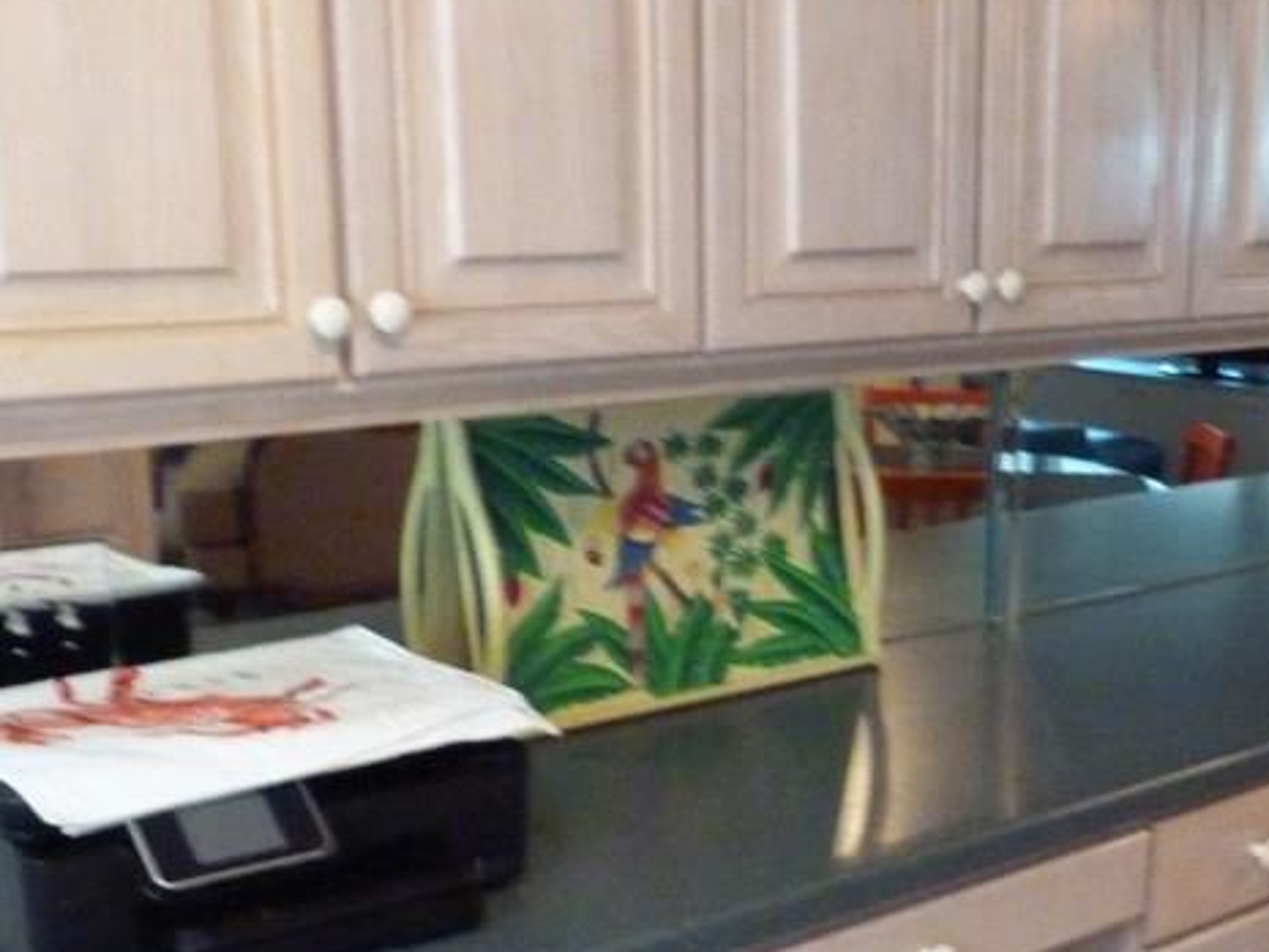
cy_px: 726
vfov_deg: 26.2
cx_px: 1092
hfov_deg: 33.5
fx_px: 2017
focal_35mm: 55
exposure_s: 1/40
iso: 800
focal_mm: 4.5
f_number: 2.8
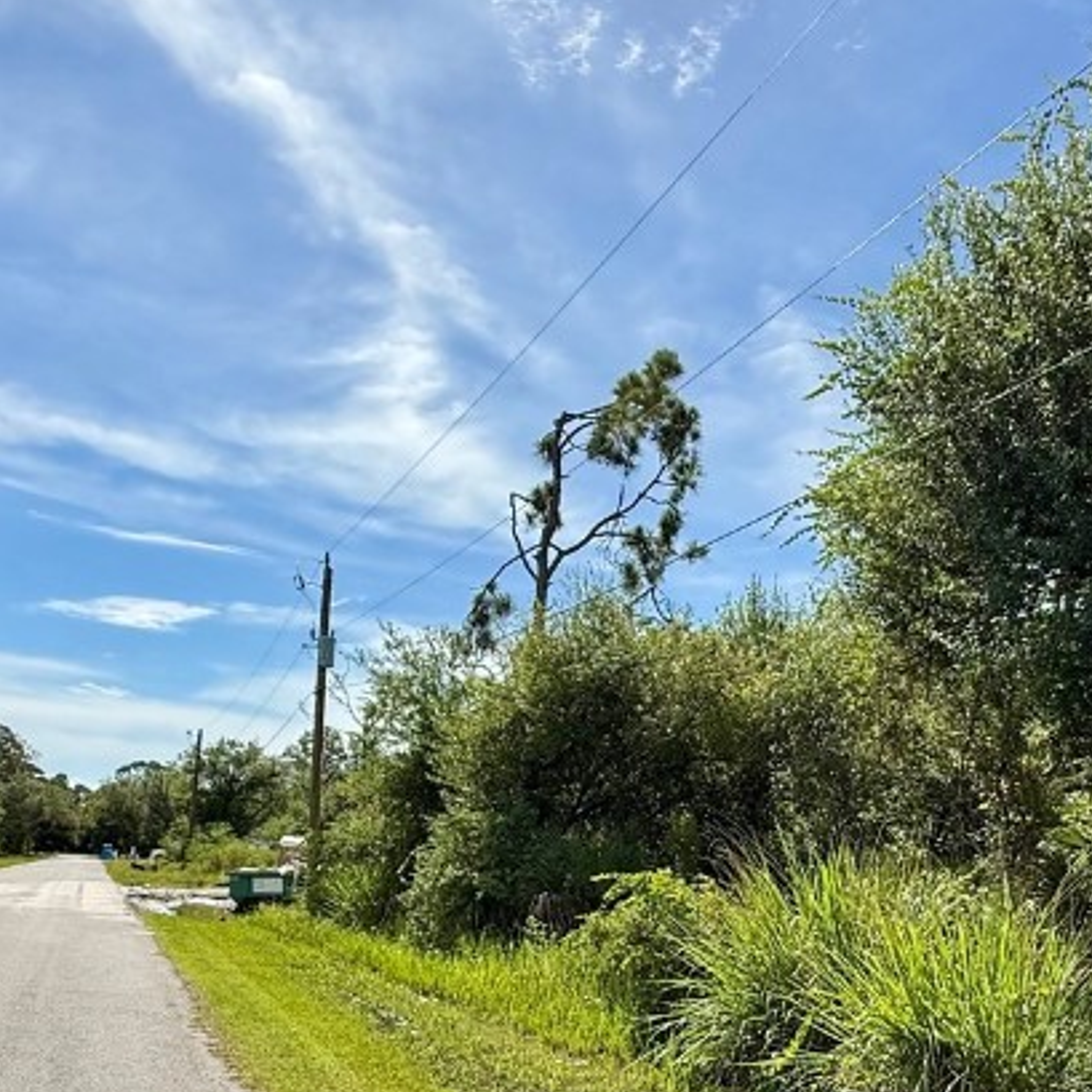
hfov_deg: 51.1
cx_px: 764
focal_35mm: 31
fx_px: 1106
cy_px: 790
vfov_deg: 50.8
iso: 50
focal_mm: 2.22
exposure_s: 1/2320
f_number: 2.2
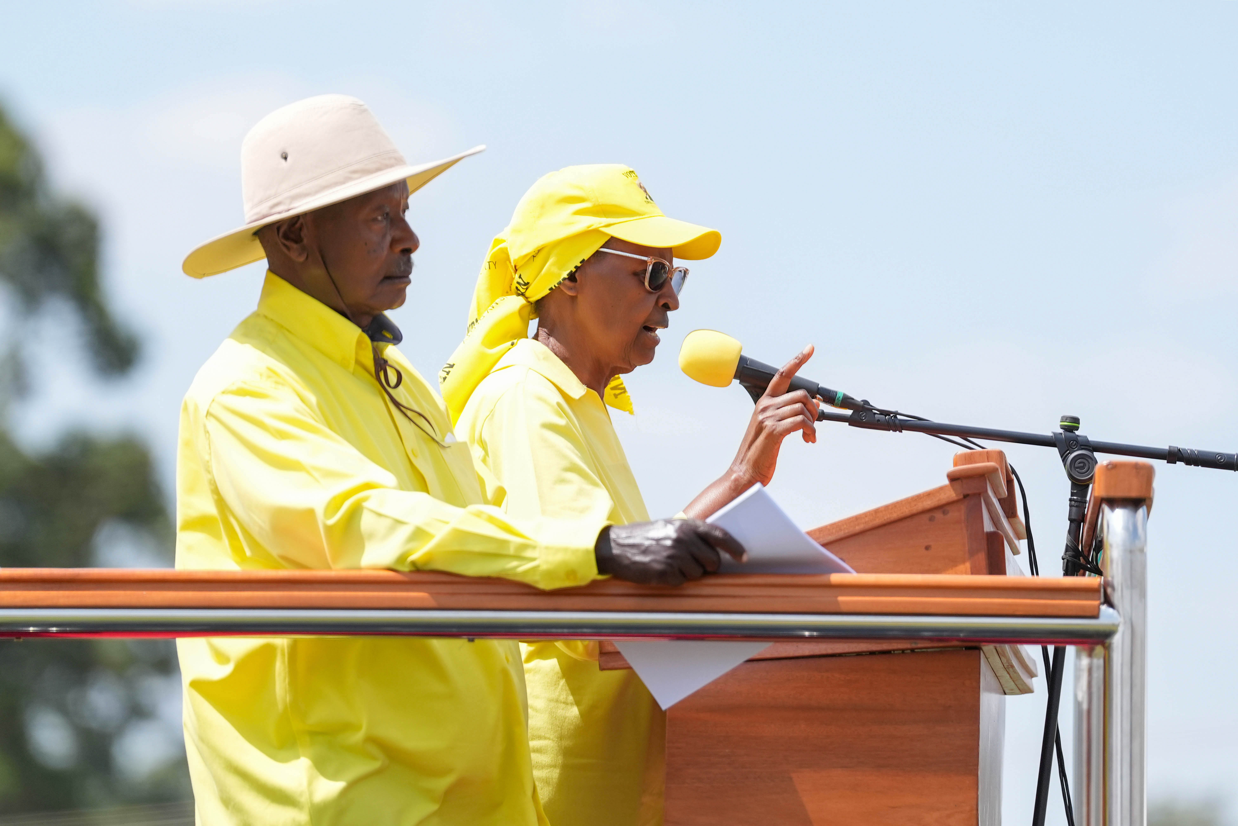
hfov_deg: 10.3
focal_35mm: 200
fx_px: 6877
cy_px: 413
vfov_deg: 6.9
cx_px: 619
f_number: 3.2
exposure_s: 1/5000
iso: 500
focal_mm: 200
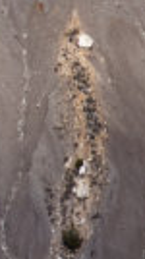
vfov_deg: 6.0
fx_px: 2477
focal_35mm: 361
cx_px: 884
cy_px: 132
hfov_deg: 3.0
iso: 100
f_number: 5
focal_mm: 30
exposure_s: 1/1250
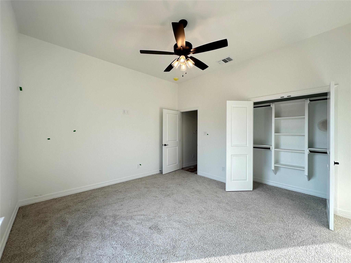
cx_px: 176
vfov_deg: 85.7
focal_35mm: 14
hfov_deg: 102.1
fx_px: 142
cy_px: 132
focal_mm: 2.22
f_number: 2.2
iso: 50
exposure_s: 1/120
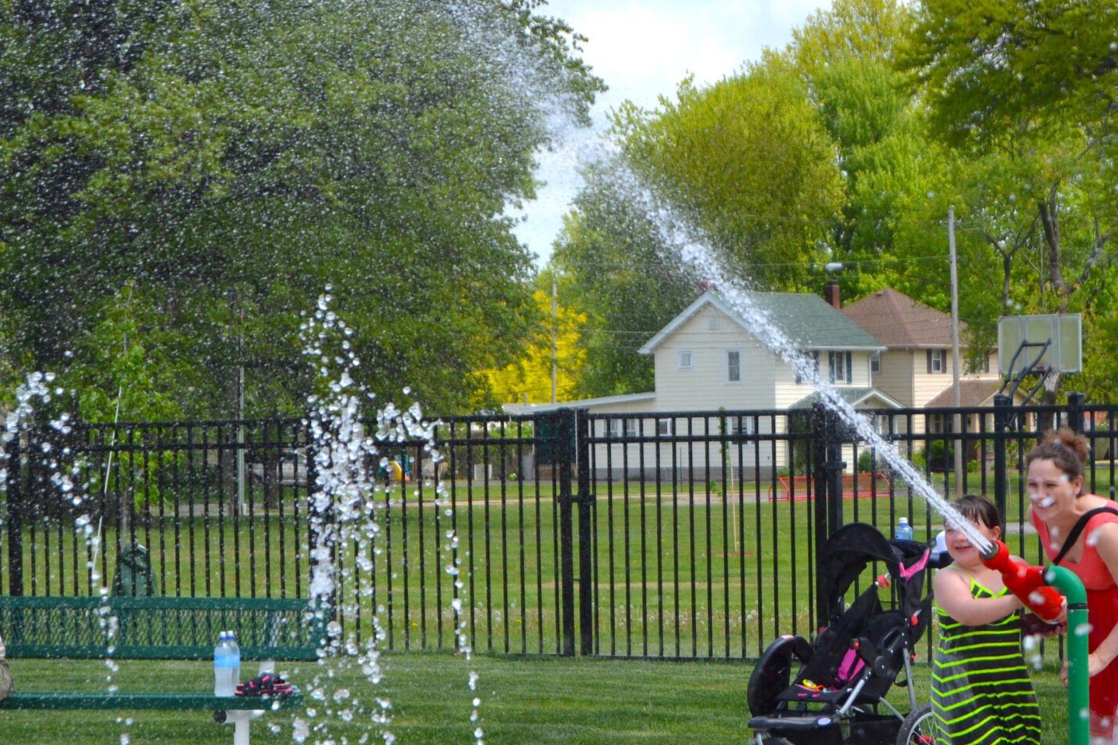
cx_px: 873
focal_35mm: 147
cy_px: 571
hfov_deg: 13.9
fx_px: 4562
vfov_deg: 9.3
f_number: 5.6
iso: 400
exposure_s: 1/1250
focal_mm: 55
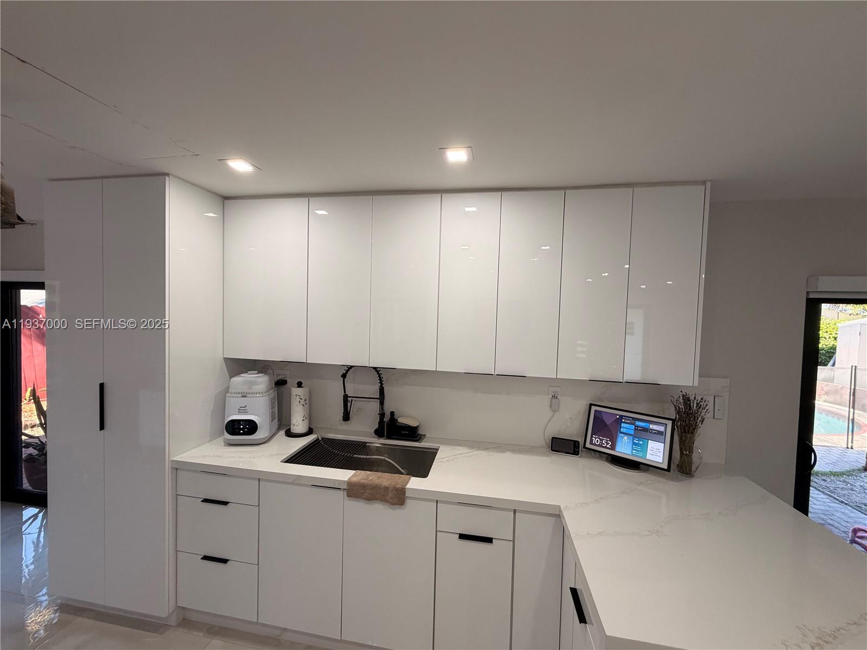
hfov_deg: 102.1
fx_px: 351
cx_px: 434
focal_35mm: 14
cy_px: 325
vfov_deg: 85.7
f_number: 2.2
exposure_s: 1/120
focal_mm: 2.22
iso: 160
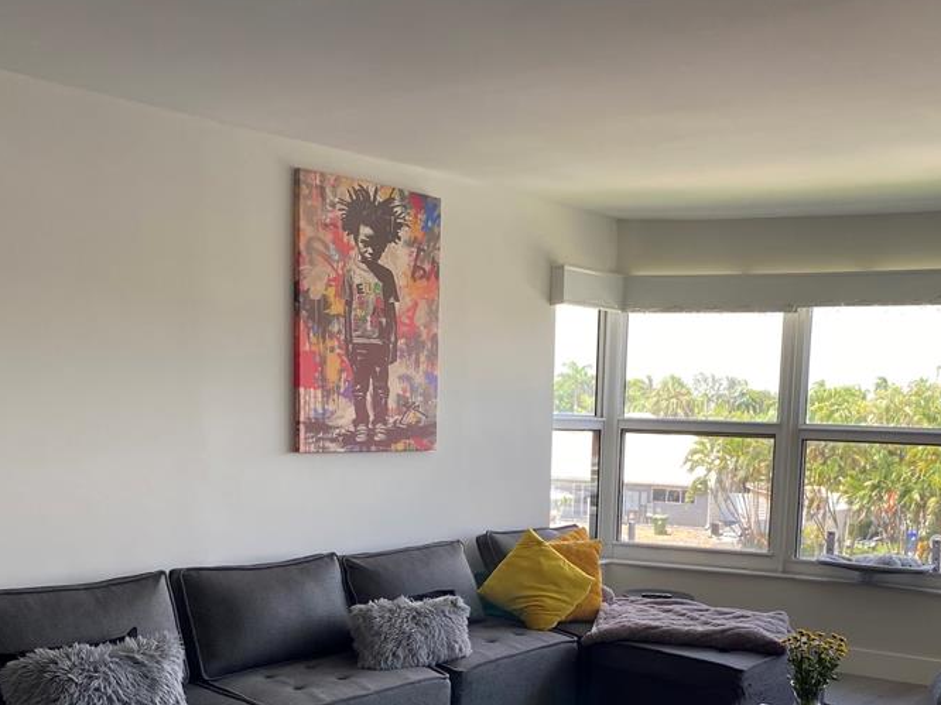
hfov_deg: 46.6
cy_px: 526
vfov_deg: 35.2
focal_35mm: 40
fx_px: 1087
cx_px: 561
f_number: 1.8
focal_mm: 4.25
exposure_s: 1/121
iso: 50
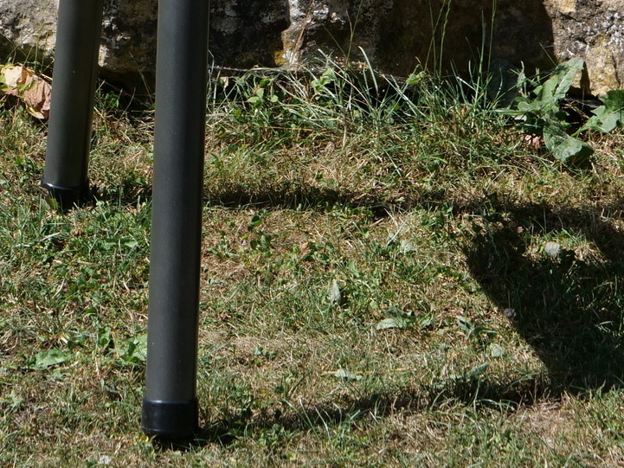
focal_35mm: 245
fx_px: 4417
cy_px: -89
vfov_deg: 6.0
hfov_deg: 8.1
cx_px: 414
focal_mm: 46
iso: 200
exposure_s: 1/500
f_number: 7.1
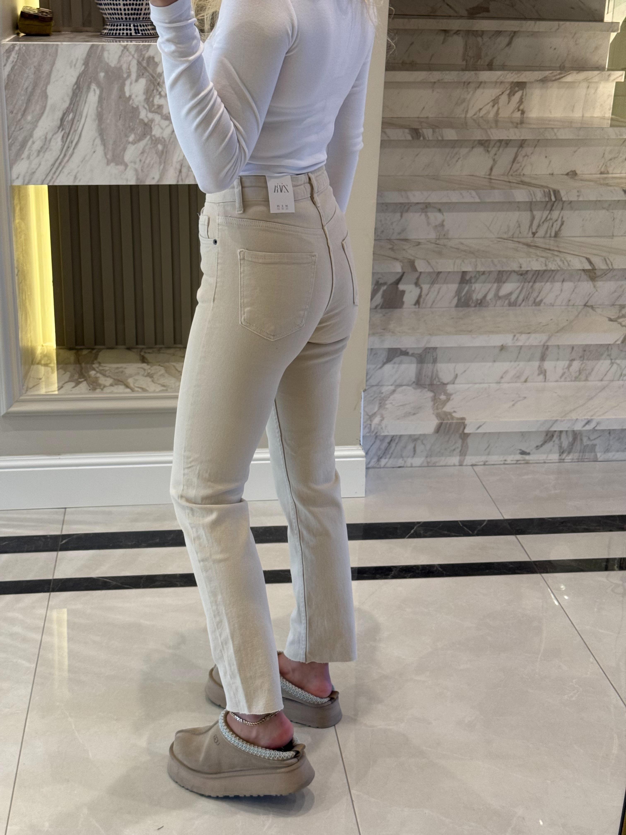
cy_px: 418
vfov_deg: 39.7
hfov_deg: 30.3
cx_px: 313
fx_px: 1157
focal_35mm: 48
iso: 80
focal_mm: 6.76
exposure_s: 1/50
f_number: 1.78
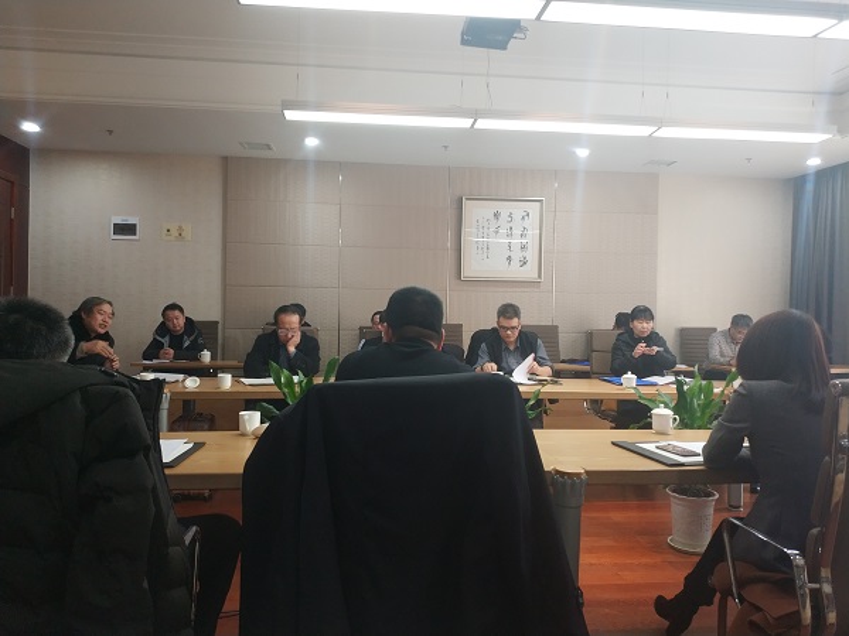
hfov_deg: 56.8
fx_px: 785
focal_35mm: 32
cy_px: 318
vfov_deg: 44.2
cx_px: 424
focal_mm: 4.5
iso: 206
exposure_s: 1/25
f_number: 2
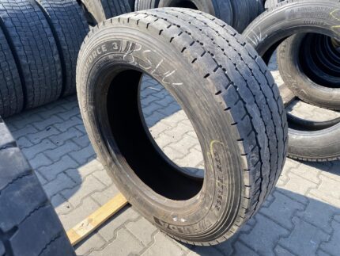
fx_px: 256
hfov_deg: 67.3
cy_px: 128
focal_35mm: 26
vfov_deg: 53.1
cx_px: 170
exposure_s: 1/693
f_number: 1.8
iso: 32
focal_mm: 4.25
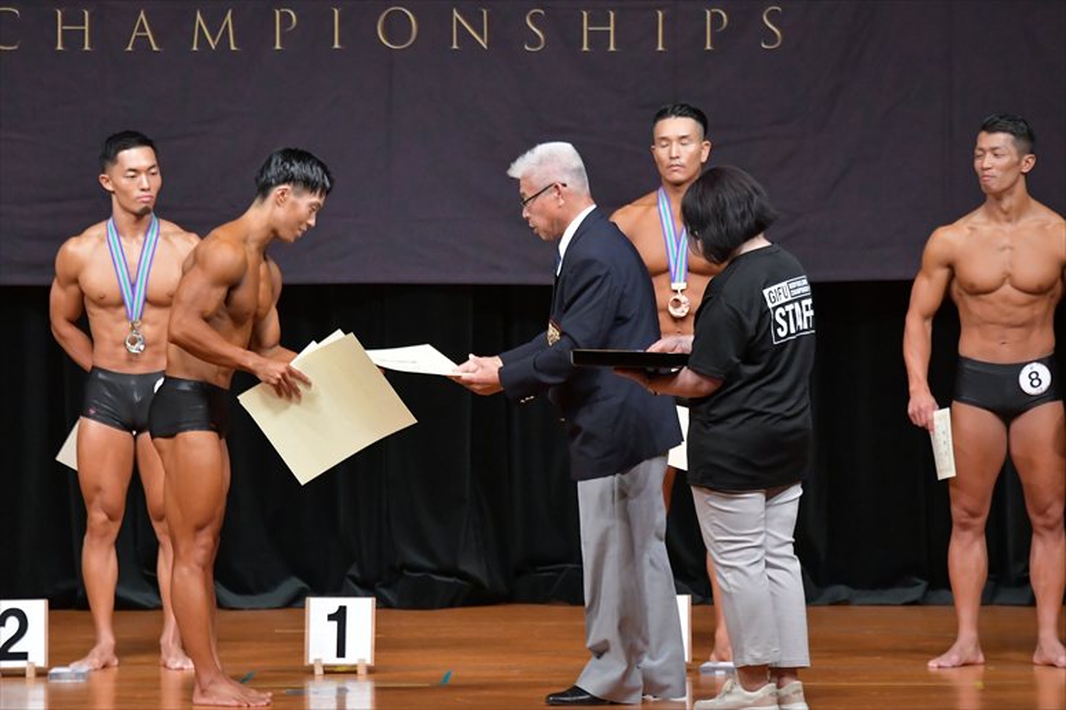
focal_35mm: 255
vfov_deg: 5.4
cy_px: 355
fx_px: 7547
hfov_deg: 8.1
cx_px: 533
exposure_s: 1/400
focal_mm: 170
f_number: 5.6
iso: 5000
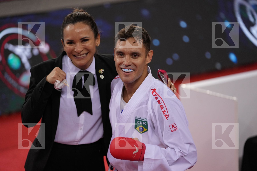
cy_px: 86
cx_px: 128
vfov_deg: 9.3
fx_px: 1056
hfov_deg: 13.9
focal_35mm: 148
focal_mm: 148
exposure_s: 1/1000
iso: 2500
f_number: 2.8
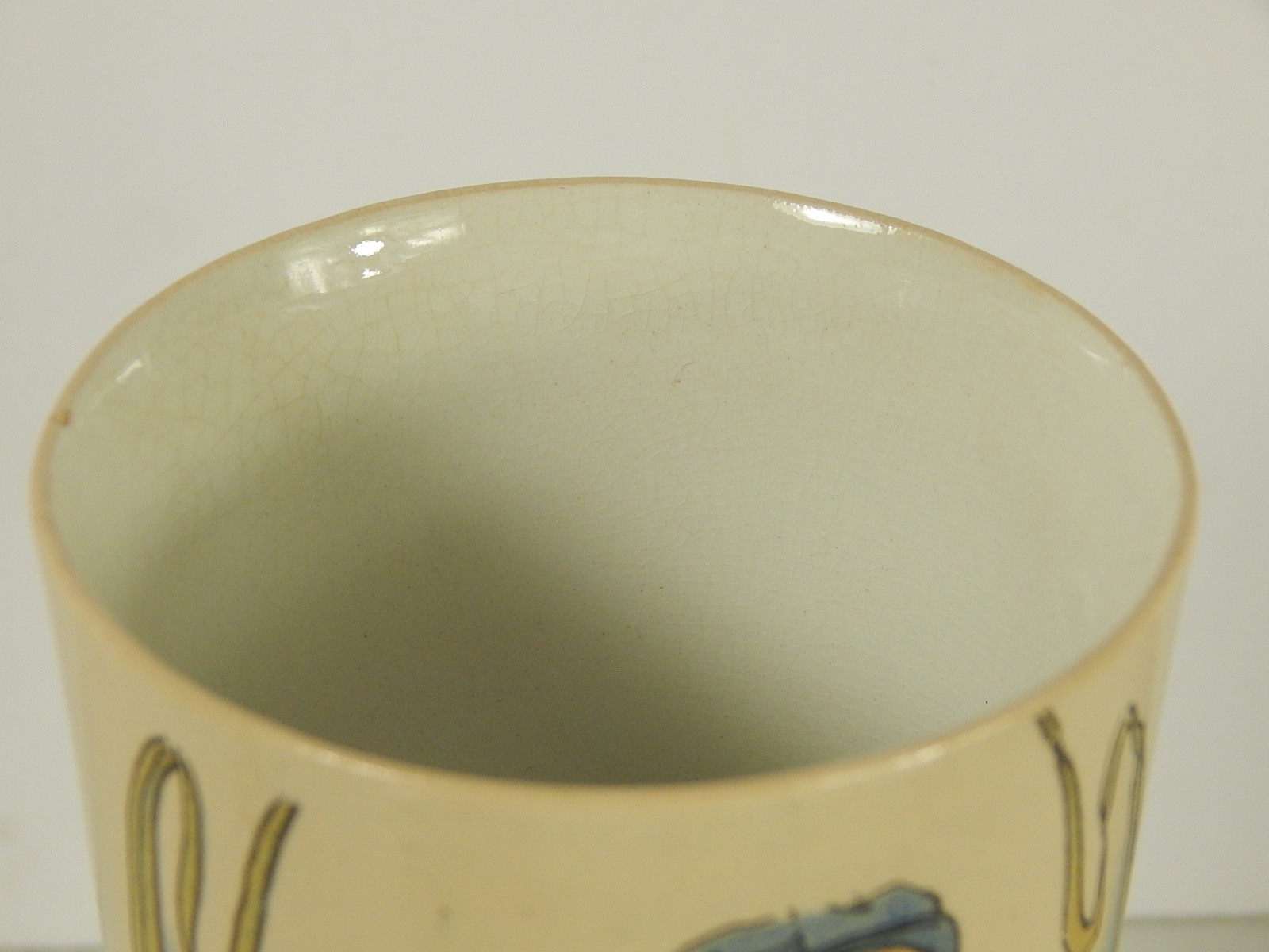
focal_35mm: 104
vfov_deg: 14.2
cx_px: 634
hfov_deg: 18.9
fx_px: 3813
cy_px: 476
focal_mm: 18.7
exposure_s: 1/250
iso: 400
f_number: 4.5
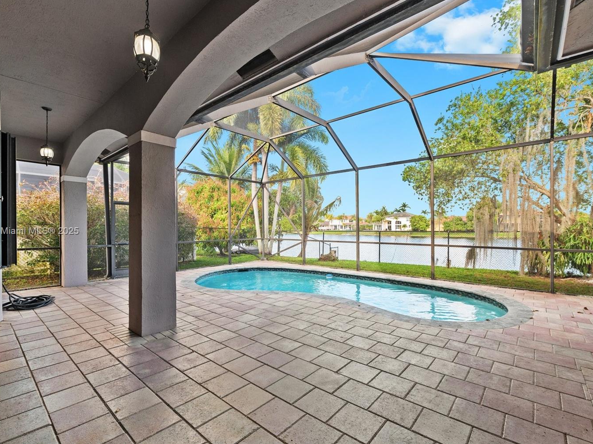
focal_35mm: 16
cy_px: 232
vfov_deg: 78.0
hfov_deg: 94.5
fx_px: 274
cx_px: 291
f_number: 8
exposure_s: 1/25
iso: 200
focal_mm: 14
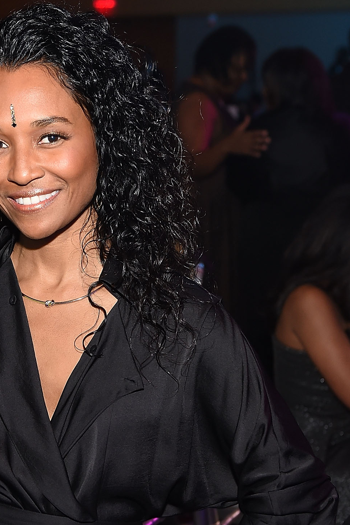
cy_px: 395
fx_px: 1446
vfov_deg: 20.5
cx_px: 67
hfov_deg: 13.7
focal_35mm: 99
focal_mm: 48
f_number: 4.5
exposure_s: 1/60
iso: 1250
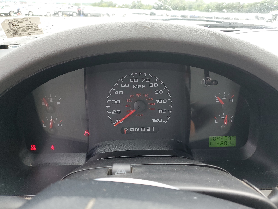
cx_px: 139
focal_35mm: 26
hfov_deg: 67.3
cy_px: 104
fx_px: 209
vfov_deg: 53.1
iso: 71
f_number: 1.5
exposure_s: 1/120
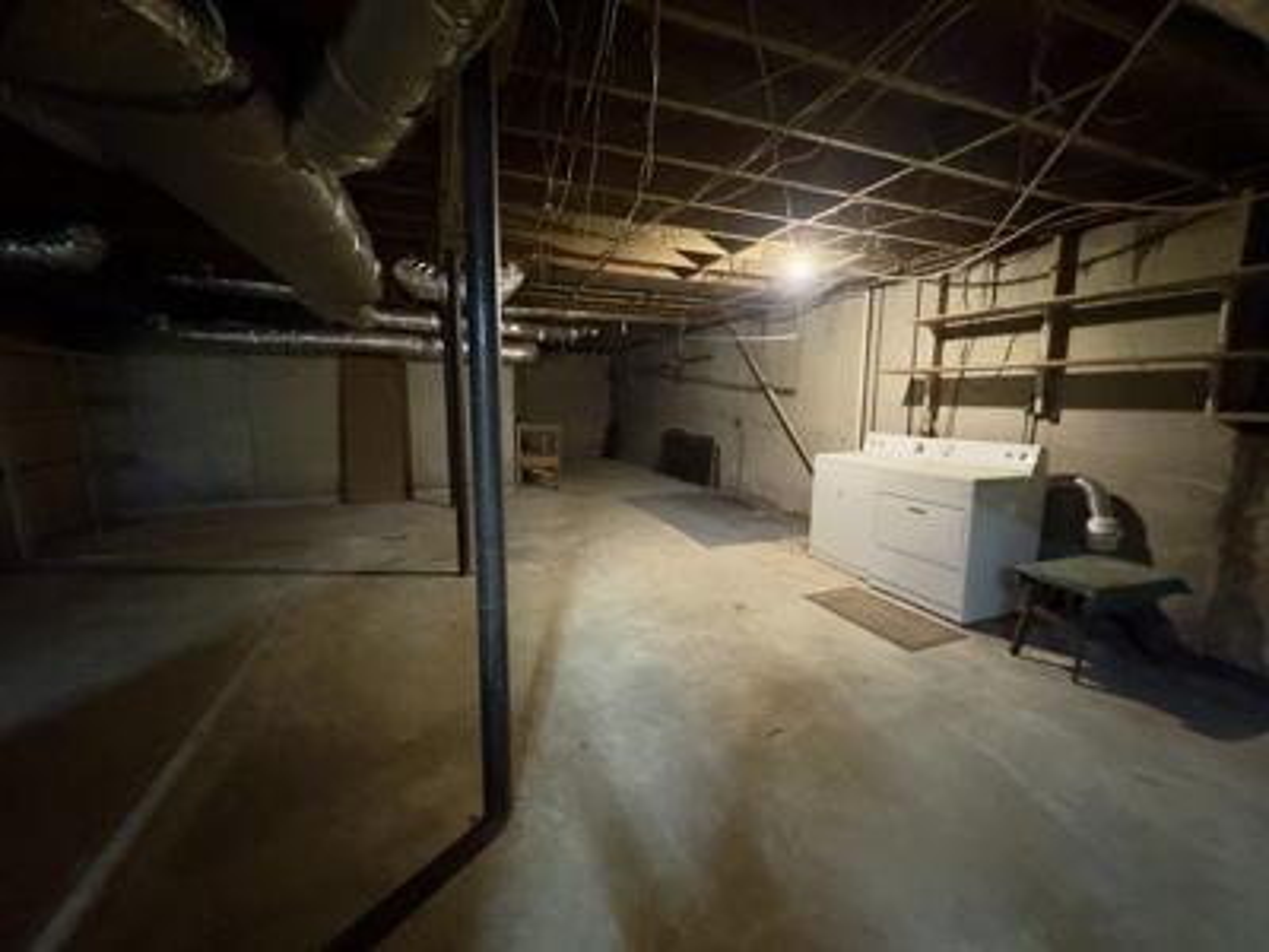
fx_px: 513
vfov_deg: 85.7
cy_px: 476
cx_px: 634
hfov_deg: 102.1
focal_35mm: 14
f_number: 2.2
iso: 2500
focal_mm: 2.22
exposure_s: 1/30
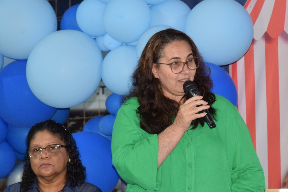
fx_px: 1529
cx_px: 173
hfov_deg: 10.8
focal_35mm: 191
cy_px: 138
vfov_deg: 7.2
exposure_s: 1/60
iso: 1400
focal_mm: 70
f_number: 4.5
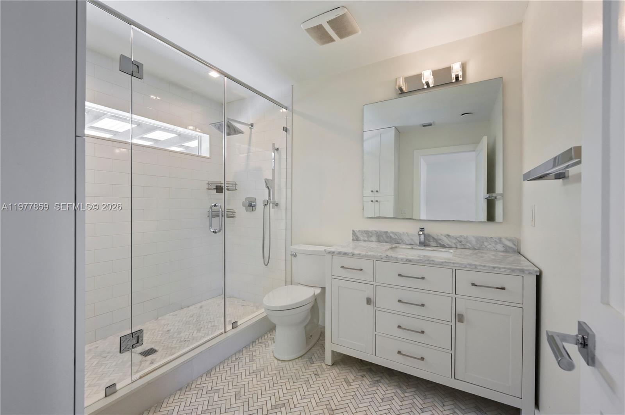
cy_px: 208
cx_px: 312
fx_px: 260
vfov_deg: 77.2
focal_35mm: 15
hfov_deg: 100.5
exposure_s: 1/15
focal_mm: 15
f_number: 9
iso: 1000
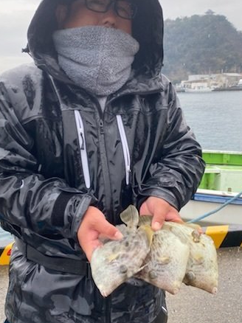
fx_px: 355
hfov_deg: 37.6
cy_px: 151
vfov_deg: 49.0
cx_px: 134
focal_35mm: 38
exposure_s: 1/225
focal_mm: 4.25
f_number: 1.8
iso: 32
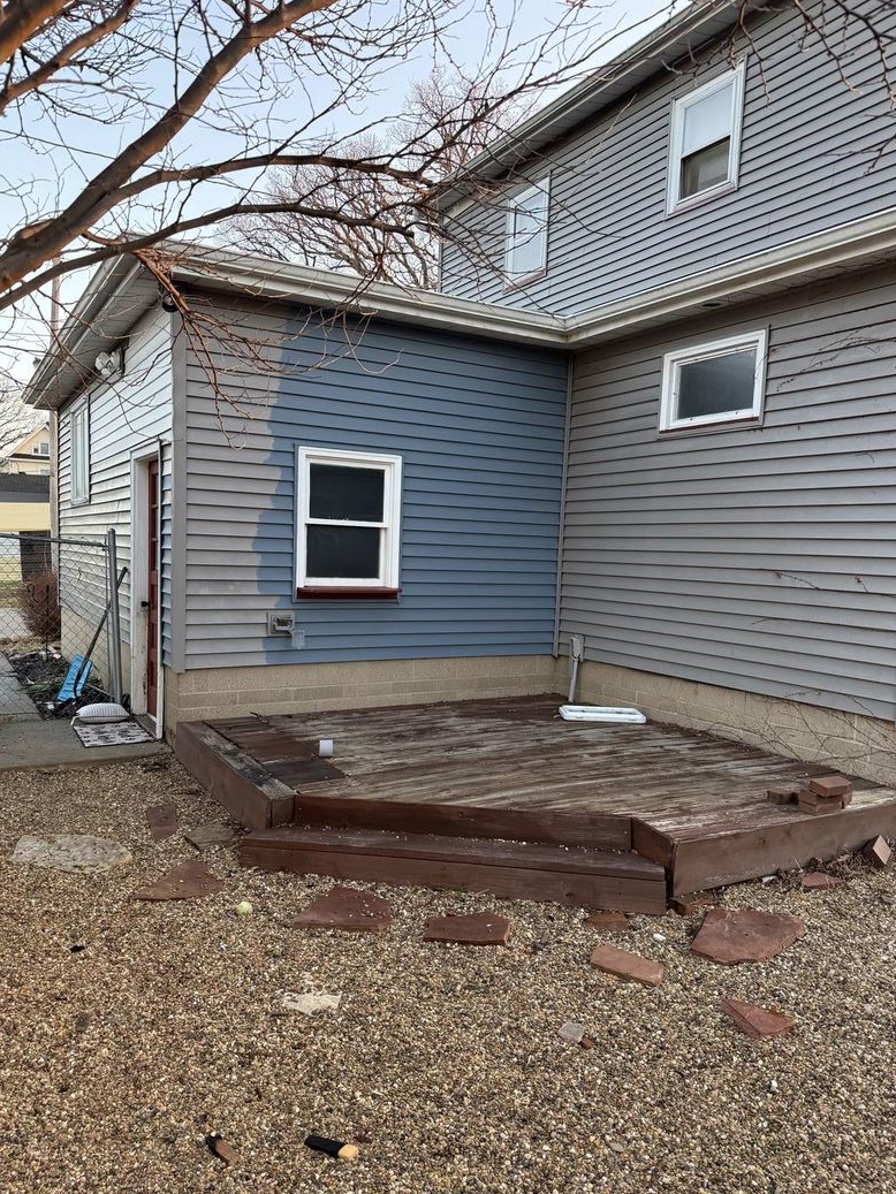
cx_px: 446
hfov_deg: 54.9
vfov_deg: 69.4
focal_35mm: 25
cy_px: 619
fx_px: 863
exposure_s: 1/243
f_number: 1.78
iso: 160
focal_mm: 6.76
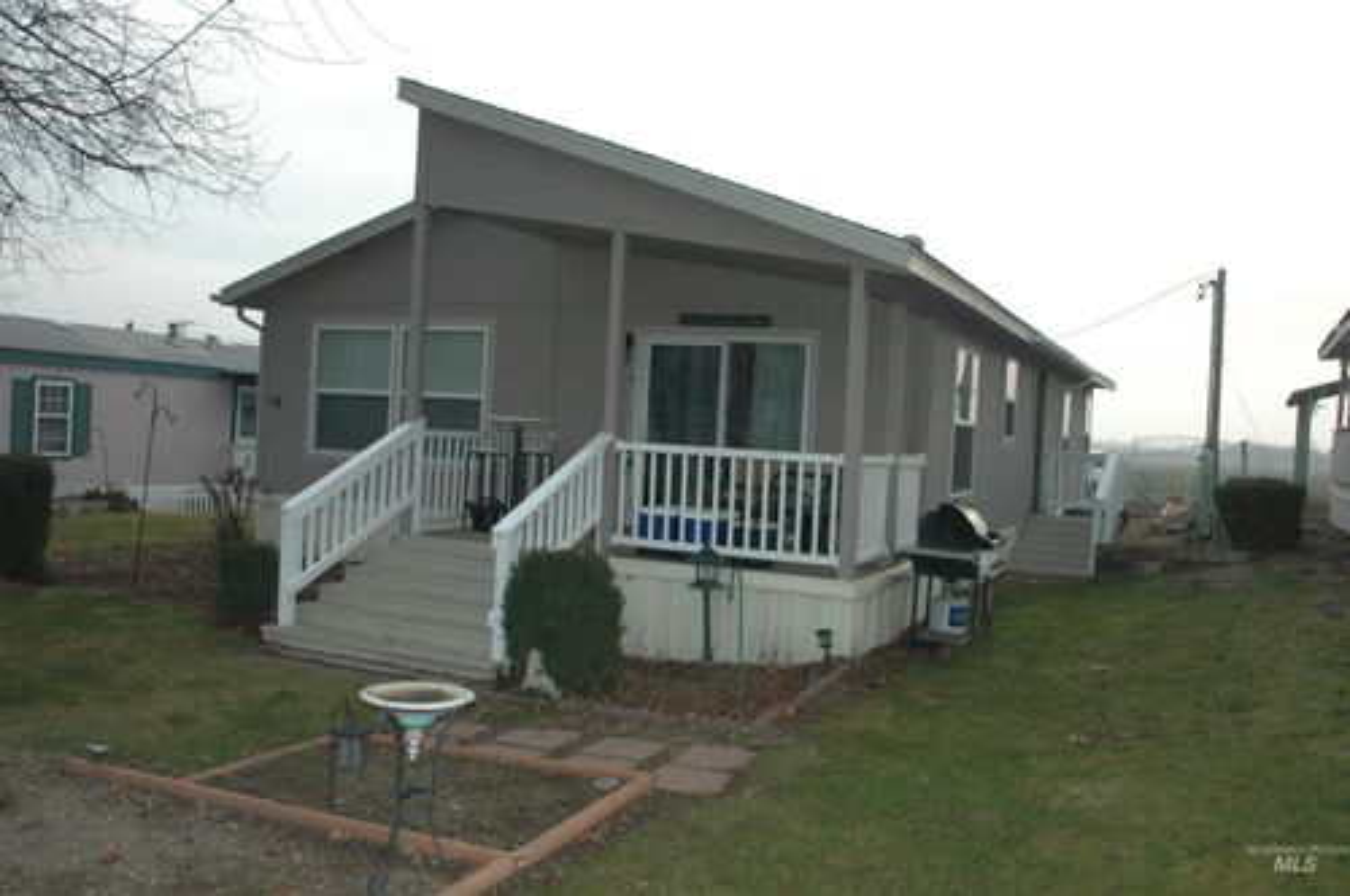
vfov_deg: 39.9
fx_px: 1236
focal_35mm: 33
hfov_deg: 57.3
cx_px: 675
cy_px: 448
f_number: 8
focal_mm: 22
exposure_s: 1/500
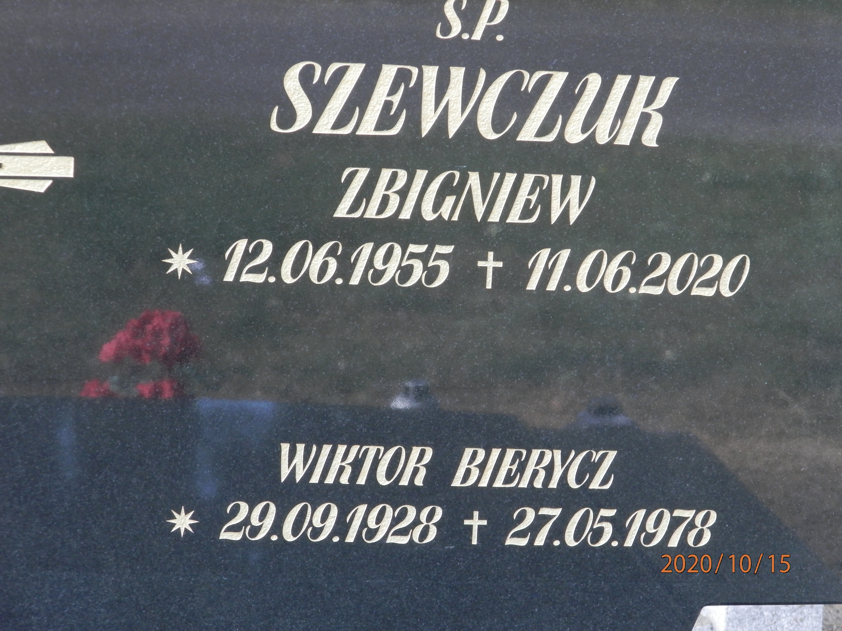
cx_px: 421
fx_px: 3722
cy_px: 316
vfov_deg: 9.7
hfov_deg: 12.9
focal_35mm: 153
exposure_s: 1/50
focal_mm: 27.4
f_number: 4.9
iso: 200
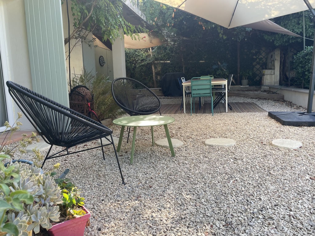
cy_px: 118
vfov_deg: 53.1
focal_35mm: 26
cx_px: 158
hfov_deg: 67.3
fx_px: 237
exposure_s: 1/179
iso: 32
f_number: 1.6
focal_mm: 4.2
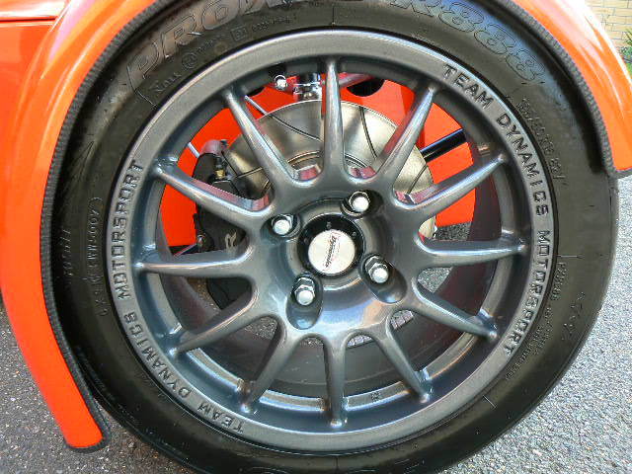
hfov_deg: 51.4
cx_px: 316
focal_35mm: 36
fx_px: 657
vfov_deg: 39.7
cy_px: 237
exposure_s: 1/50
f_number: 2.8
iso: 80
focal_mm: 6
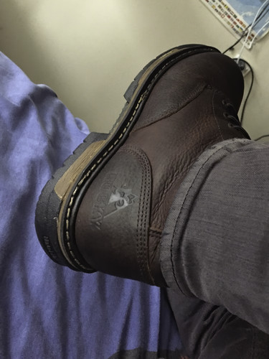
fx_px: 300
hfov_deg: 48.2
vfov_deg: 61.7
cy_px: 180
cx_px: 134
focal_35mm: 29
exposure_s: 1/17
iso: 1000
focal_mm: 4.15
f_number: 2.2
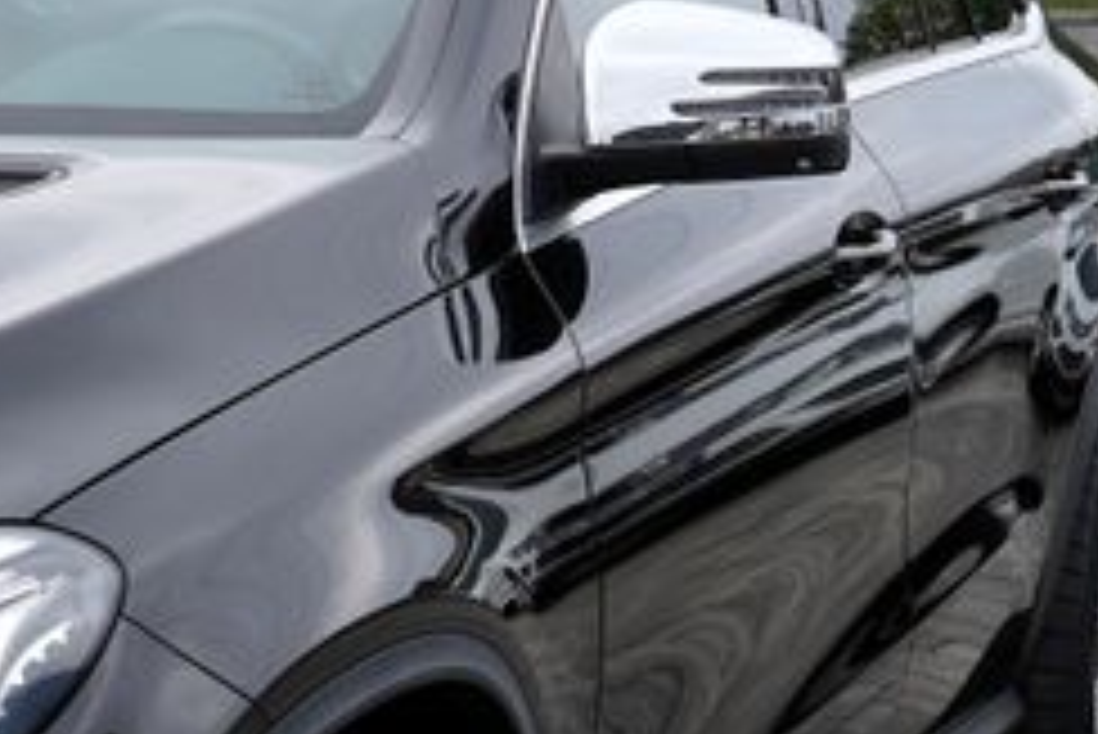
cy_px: 633
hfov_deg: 15.5
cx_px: -324
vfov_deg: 10.8
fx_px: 3845
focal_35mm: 126
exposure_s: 1/125
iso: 100
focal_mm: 30
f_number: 5.6
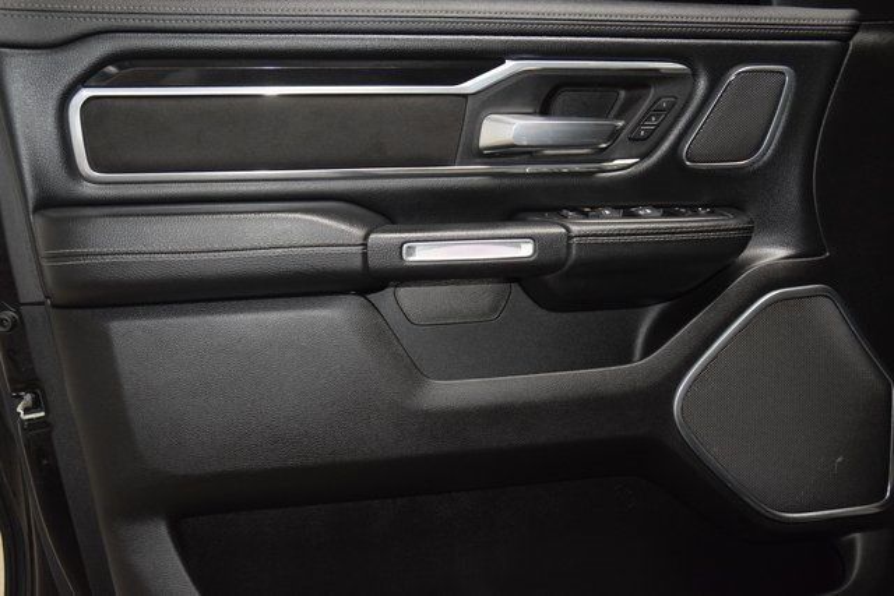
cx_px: 447
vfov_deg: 36.9
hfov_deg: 53.1
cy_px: 298
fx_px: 894
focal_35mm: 36
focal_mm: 24
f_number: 3.8
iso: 2500
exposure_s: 1/100
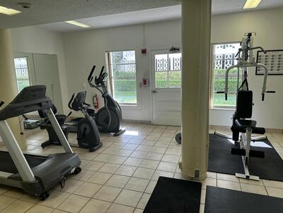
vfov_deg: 56.8
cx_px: 142
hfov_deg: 71.6
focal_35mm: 24
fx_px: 196
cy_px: 106
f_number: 1.78
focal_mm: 6.86
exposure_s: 1/158
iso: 64
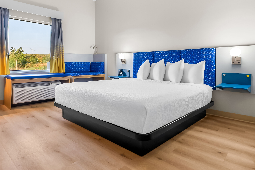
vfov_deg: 73.7
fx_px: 113
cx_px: 128
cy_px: 85
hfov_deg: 96.7
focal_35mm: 16
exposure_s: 1
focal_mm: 16
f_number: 9
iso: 400
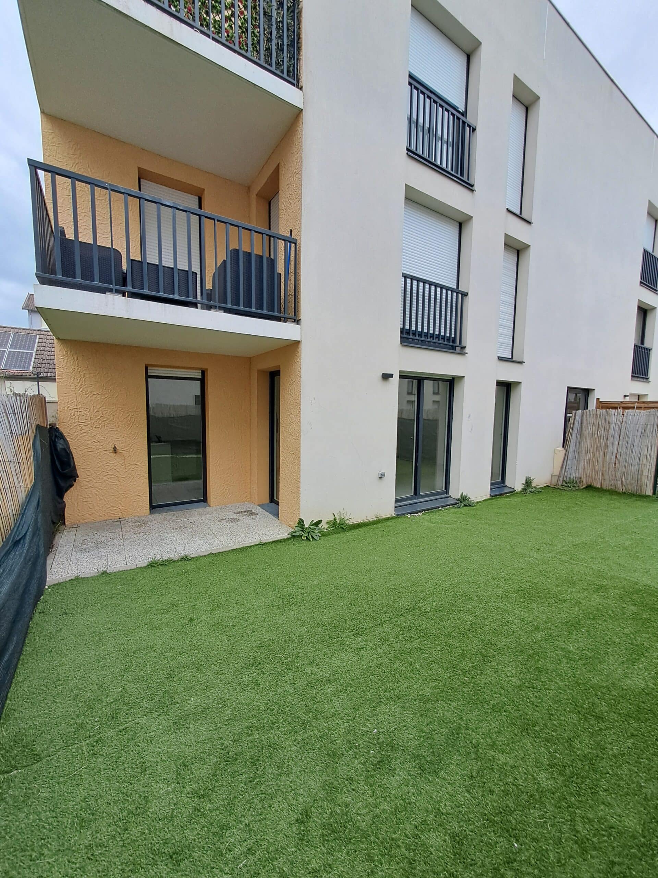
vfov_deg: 106.2
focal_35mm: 13
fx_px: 329
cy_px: 439
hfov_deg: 89.9
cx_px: 329
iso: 40
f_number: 2.2
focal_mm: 1.42
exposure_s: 1/362
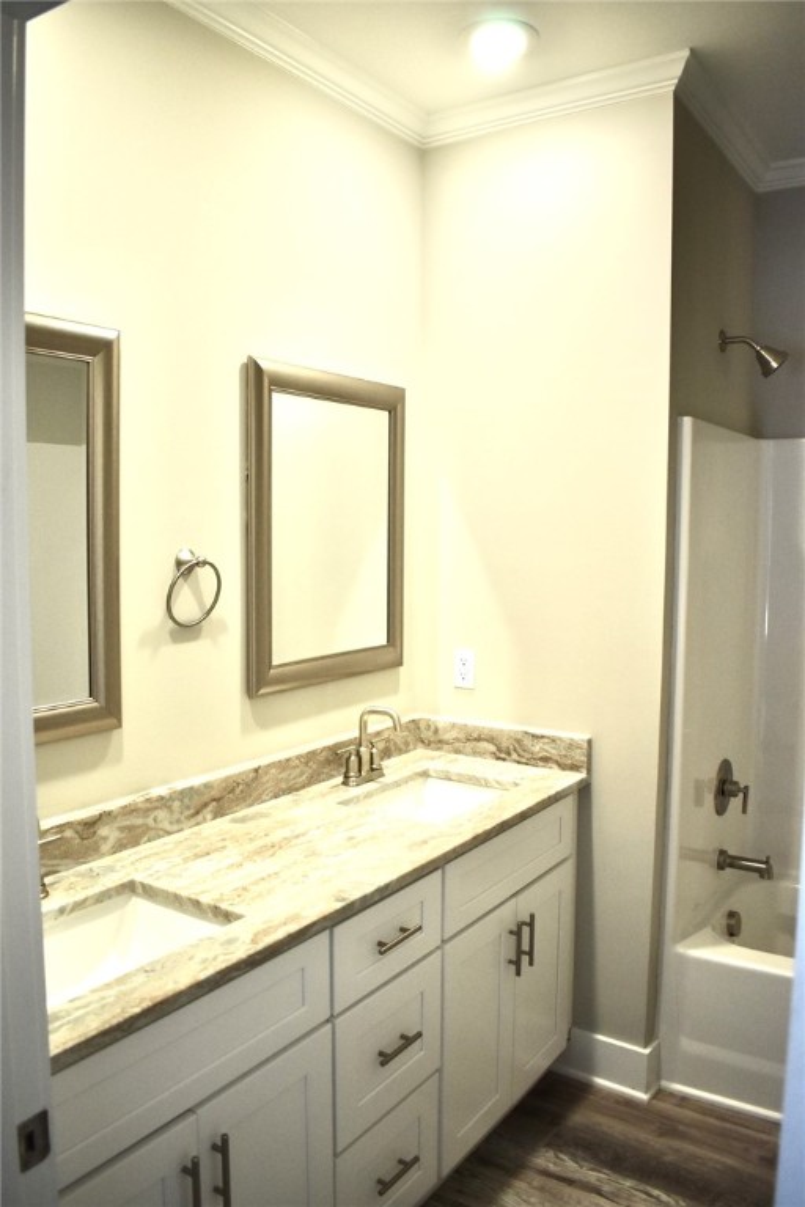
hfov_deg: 47.9
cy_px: 604
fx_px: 906
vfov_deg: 67.4
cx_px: 402
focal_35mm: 27
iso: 800
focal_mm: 18
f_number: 3.5
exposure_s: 1/160
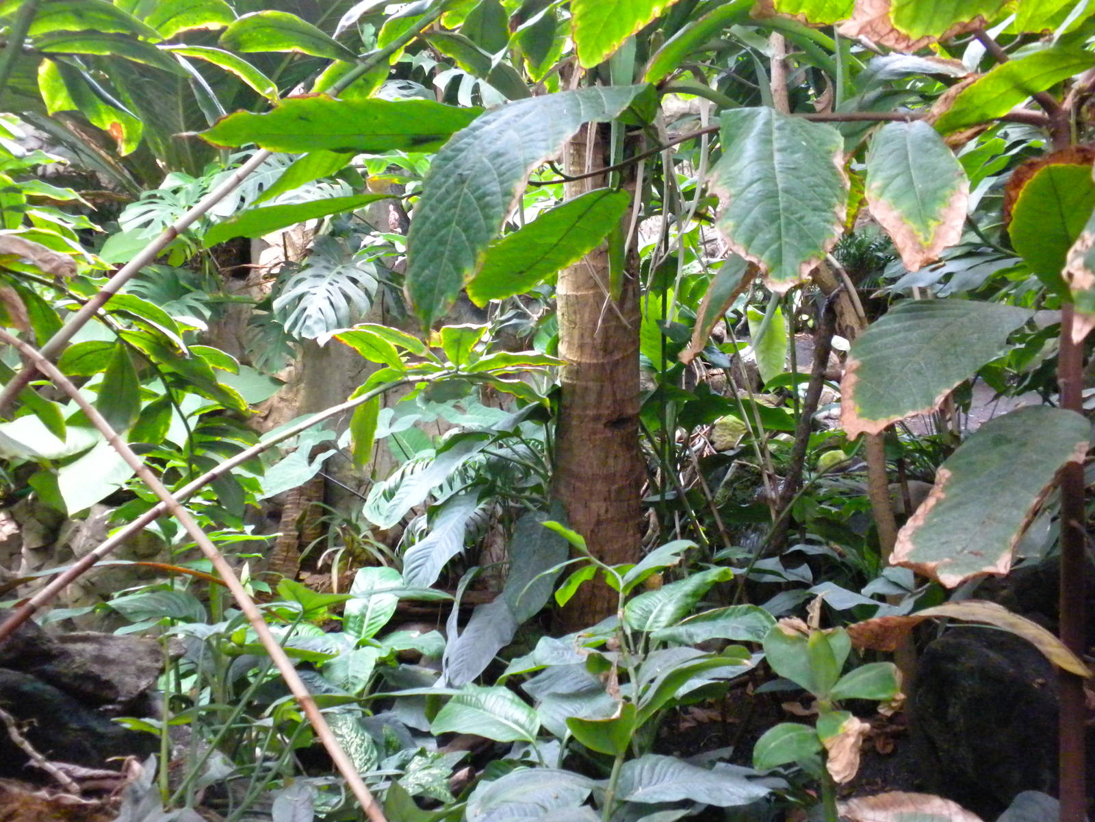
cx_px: 548
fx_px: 1170
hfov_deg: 50.1
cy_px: 411
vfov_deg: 38.7
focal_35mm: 37
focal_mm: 6.6
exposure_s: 1/70
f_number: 3.5
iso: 800
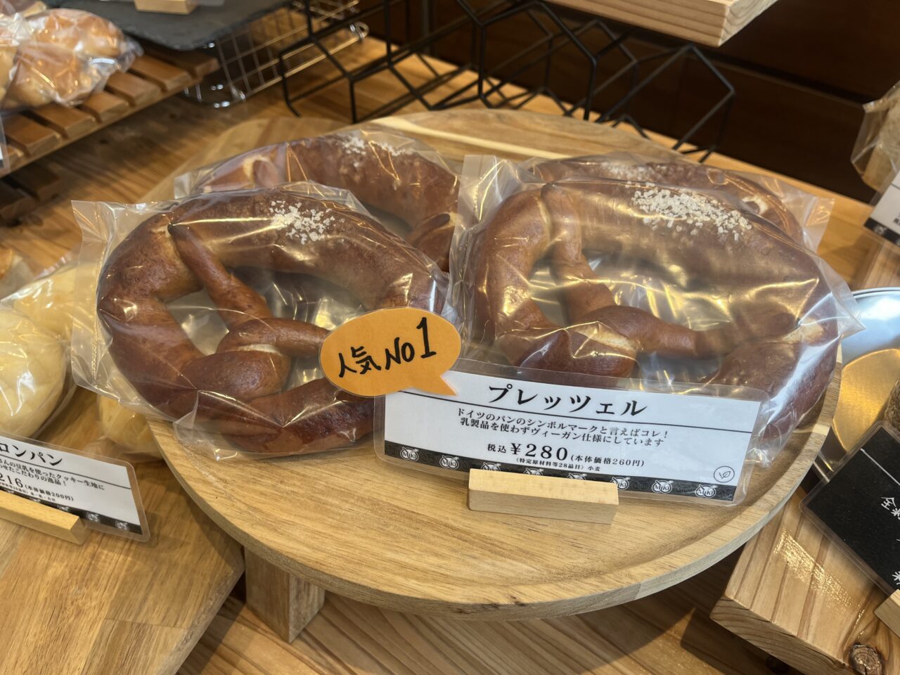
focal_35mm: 26
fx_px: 676
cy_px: 338
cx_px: 450
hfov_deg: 67.3
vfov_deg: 53.1
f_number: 1.6
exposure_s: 1/122
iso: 80
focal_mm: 5.1
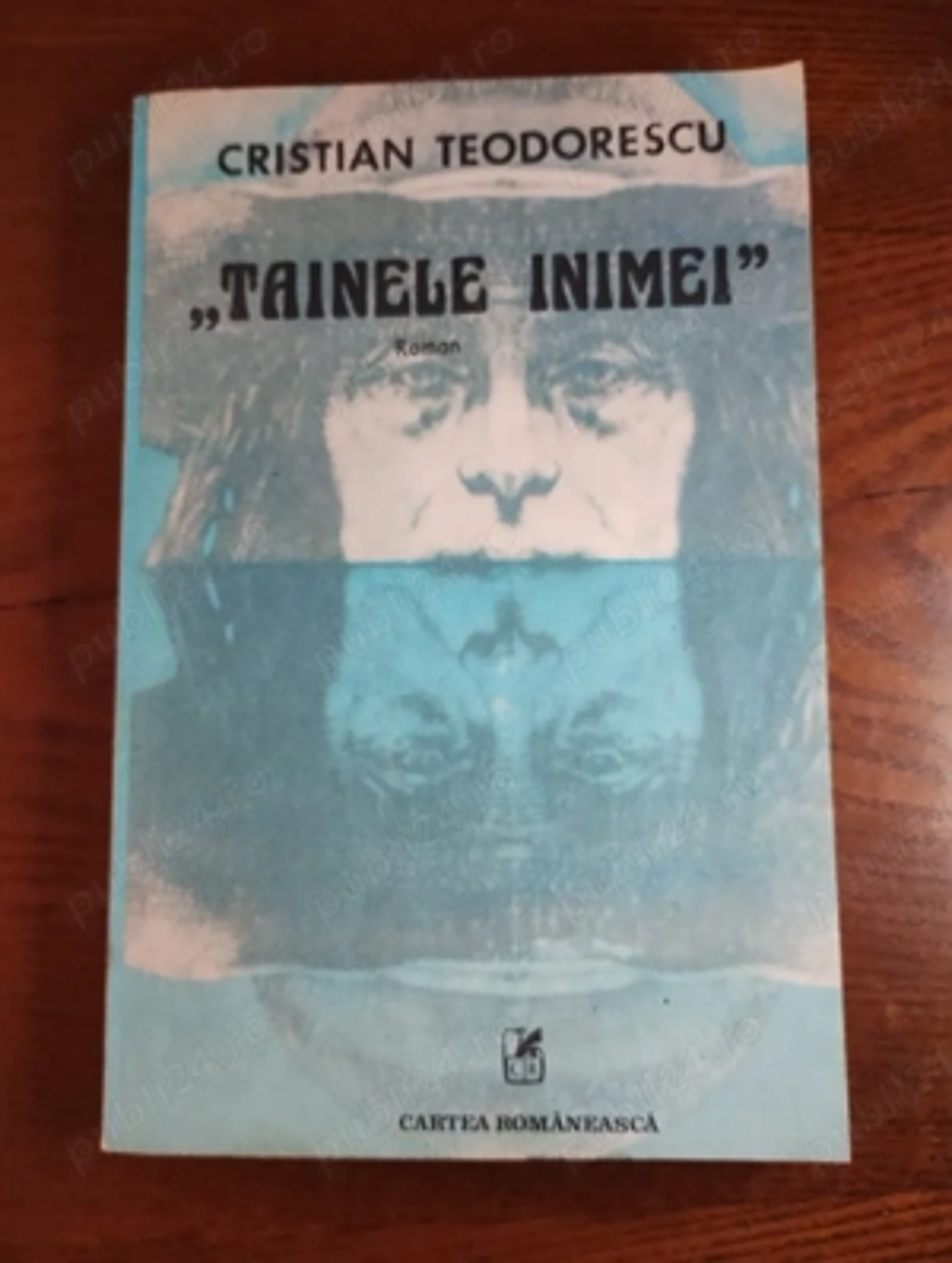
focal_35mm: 28
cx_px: 476
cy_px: 632
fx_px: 1023
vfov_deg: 63.4
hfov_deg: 49.9
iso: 1097
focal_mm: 4.27
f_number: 1.8
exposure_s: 1/33.3
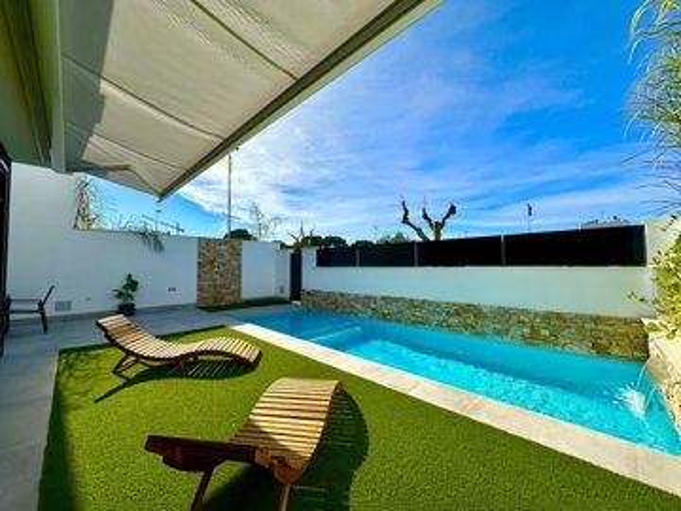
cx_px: 340
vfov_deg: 85.7
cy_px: 256
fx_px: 275
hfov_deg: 102.1
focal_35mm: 14
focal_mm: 2.22
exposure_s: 1/3300
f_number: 2.2
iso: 40
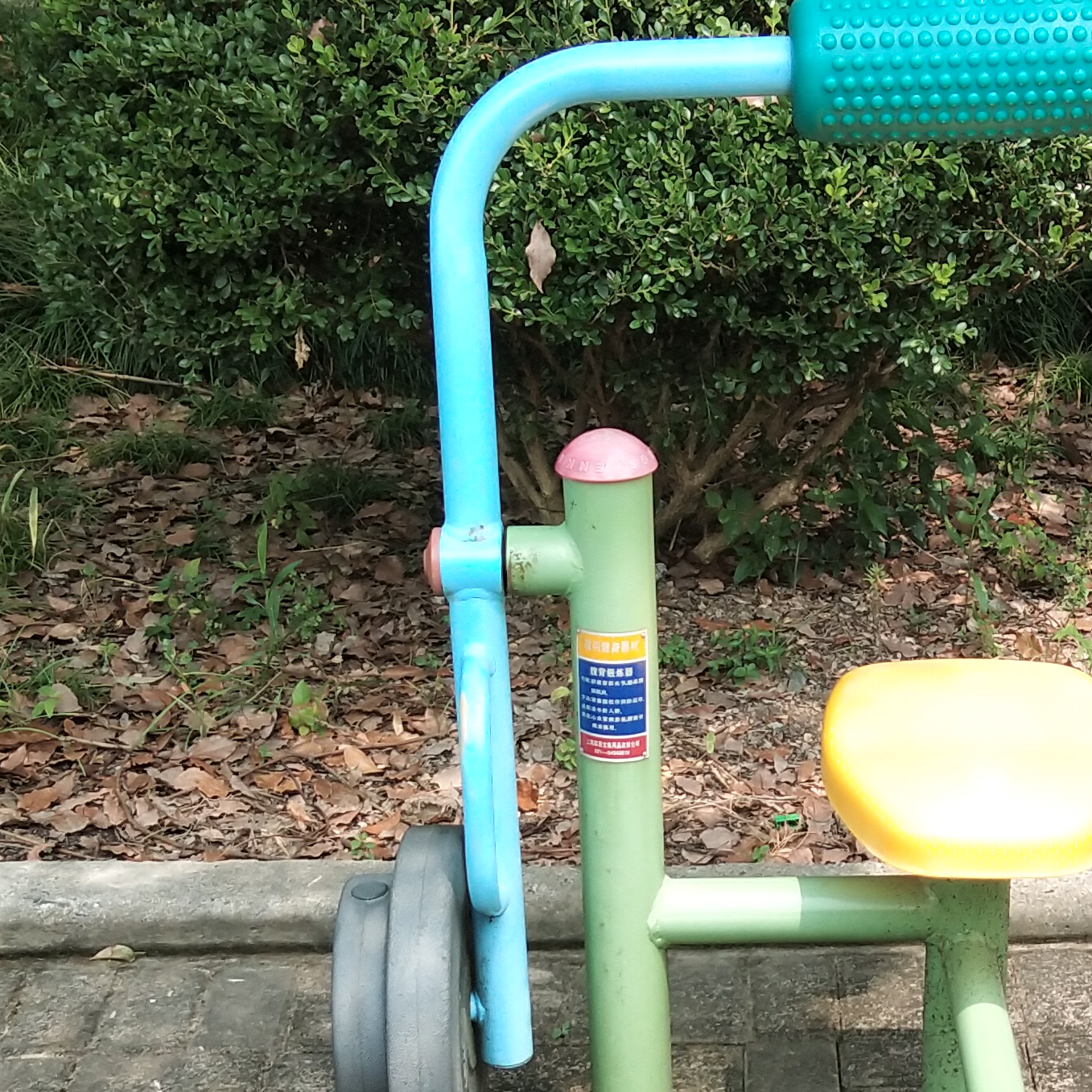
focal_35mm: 84
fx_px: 2998
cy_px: 835
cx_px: 826
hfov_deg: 20.5
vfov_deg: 20.5
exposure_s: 1/257
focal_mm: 3.69
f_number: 2.2
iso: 50
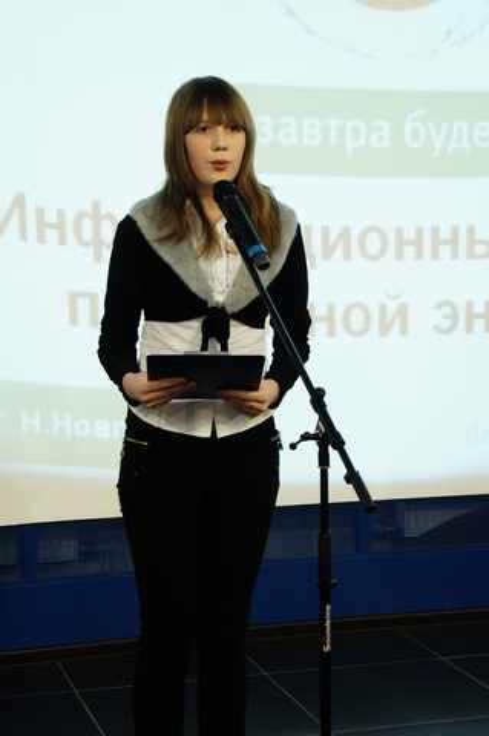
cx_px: 244
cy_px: 368
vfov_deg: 27.0
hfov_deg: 18.1
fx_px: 1531
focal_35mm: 75
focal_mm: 50
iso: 1600
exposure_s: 1/15
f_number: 5.6
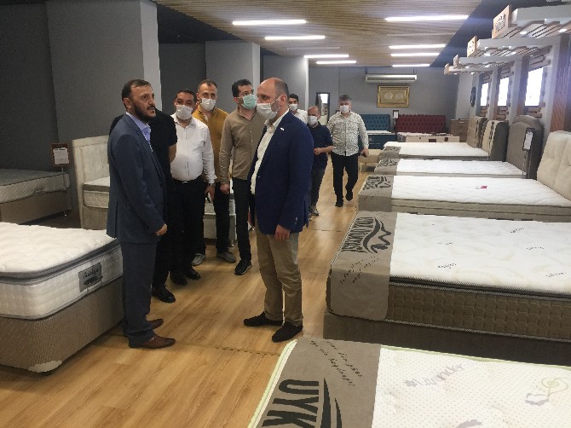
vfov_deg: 48.2
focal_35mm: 29
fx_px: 478
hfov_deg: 61.7
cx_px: 286
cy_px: 214
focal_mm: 4.15
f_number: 2.2
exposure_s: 1/33
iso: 50
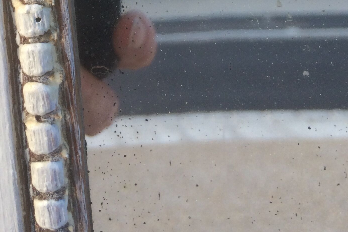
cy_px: -141
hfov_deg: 28.3
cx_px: 123
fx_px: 686
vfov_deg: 16.9
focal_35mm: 71
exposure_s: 1/229
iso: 32
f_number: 2.2
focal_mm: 4.15
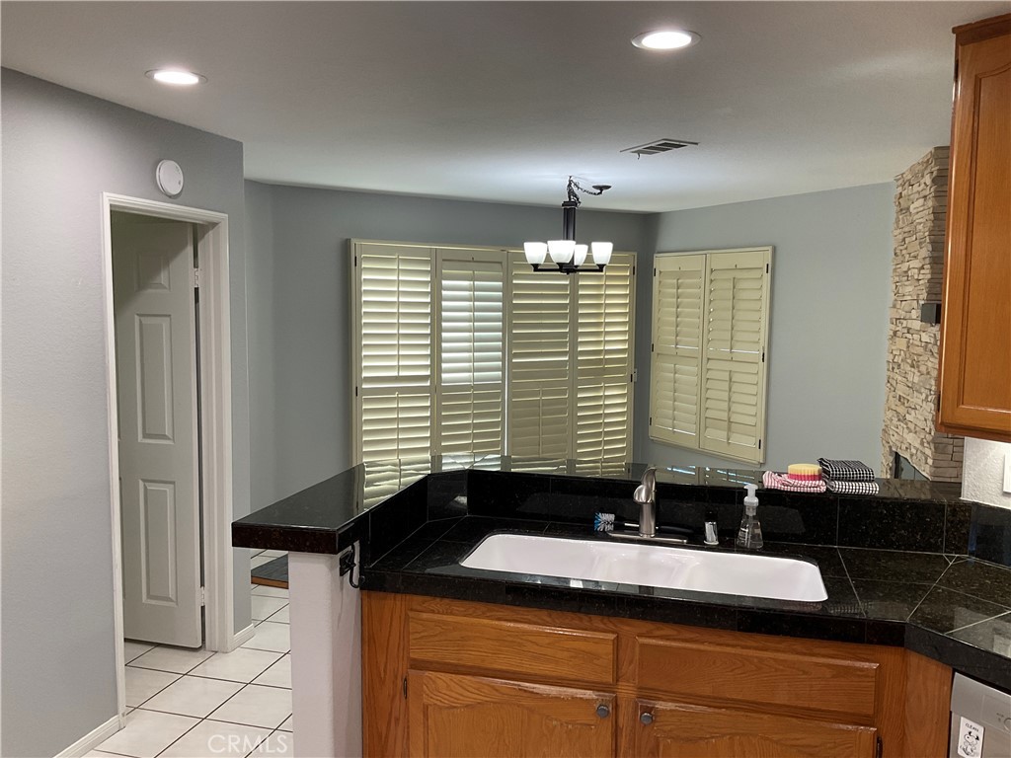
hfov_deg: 61.7
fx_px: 847
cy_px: 379
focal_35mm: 29
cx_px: 506
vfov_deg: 48.2
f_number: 1.8
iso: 40
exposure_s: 1/60
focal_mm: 3
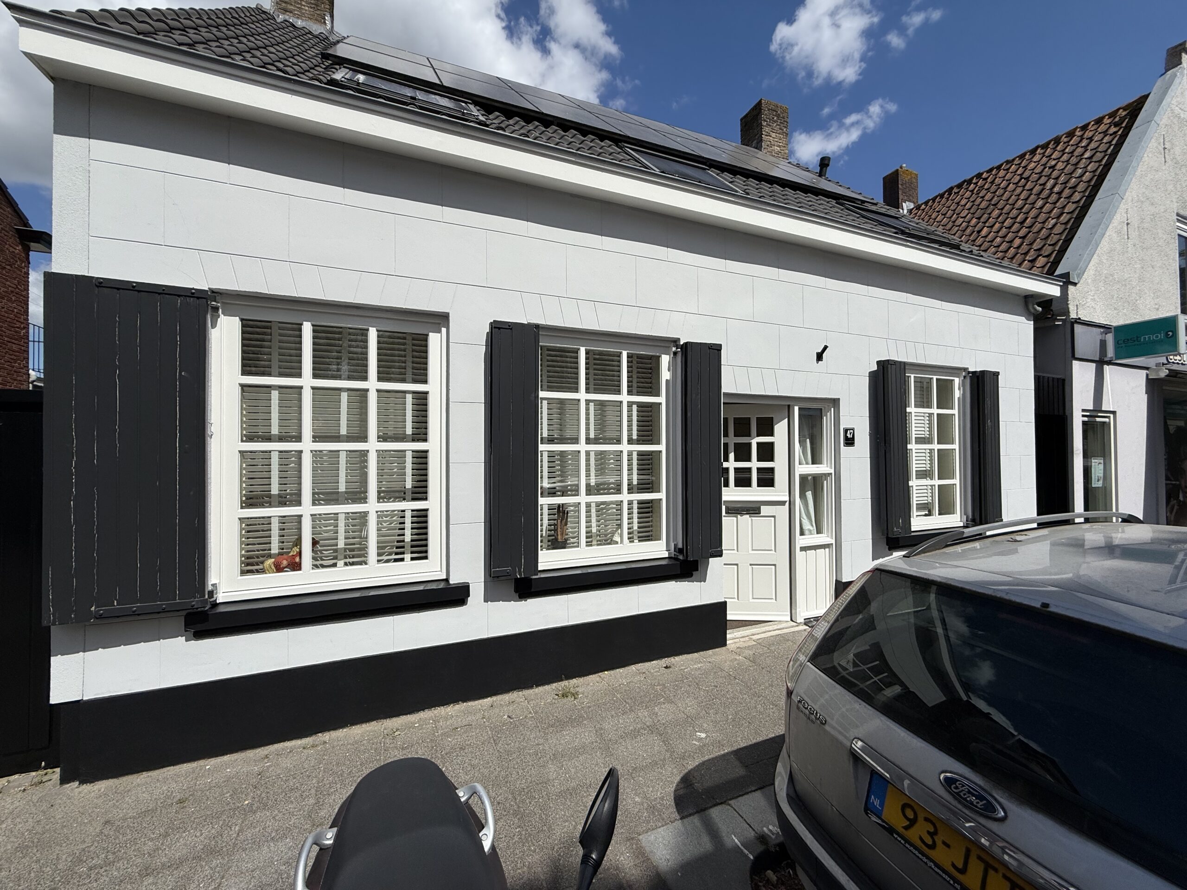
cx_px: 594
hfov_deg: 102.1
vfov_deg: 85.7
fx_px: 480
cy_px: 445
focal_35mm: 14
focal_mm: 2.22
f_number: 2.2
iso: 50
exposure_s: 1/5618
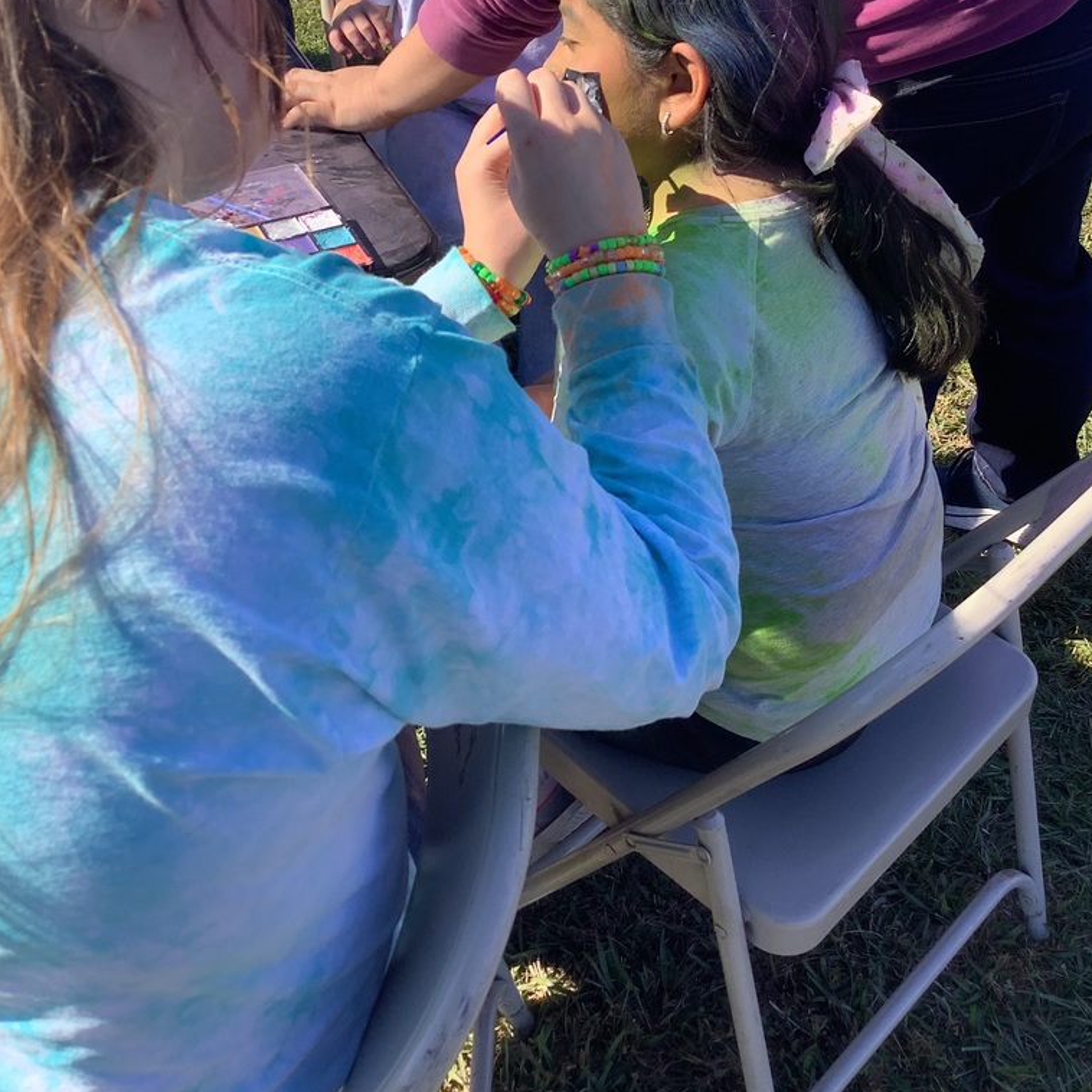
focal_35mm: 37
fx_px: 1321
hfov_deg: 44.9
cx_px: 550
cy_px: 360
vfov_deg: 44.3
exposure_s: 1/657
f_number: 2.4
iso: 25
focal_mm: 3.3
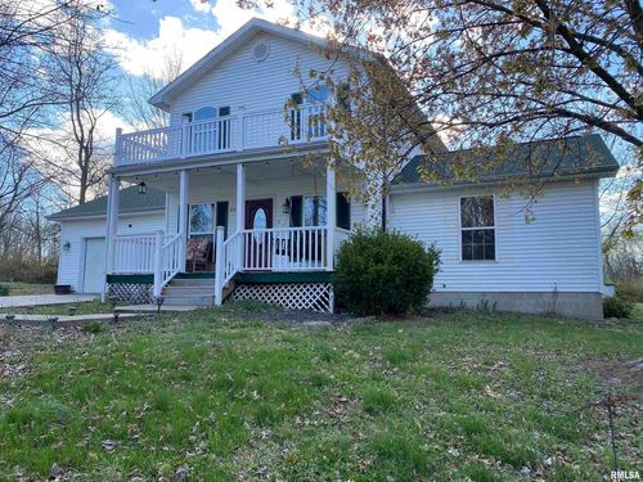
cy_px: 241
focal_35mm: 26
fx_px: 483
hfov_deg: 67.3
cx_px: 322
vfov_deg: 53.1
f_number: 1.8
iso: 32
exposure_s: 1/610
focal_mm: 4.25
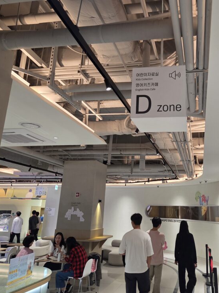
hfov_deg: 43.4
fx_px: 270
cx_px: 150
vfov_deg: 56.6
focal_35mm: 32
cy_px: 127
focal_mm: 5.4
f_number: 1.8
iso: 100
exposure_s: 1/51
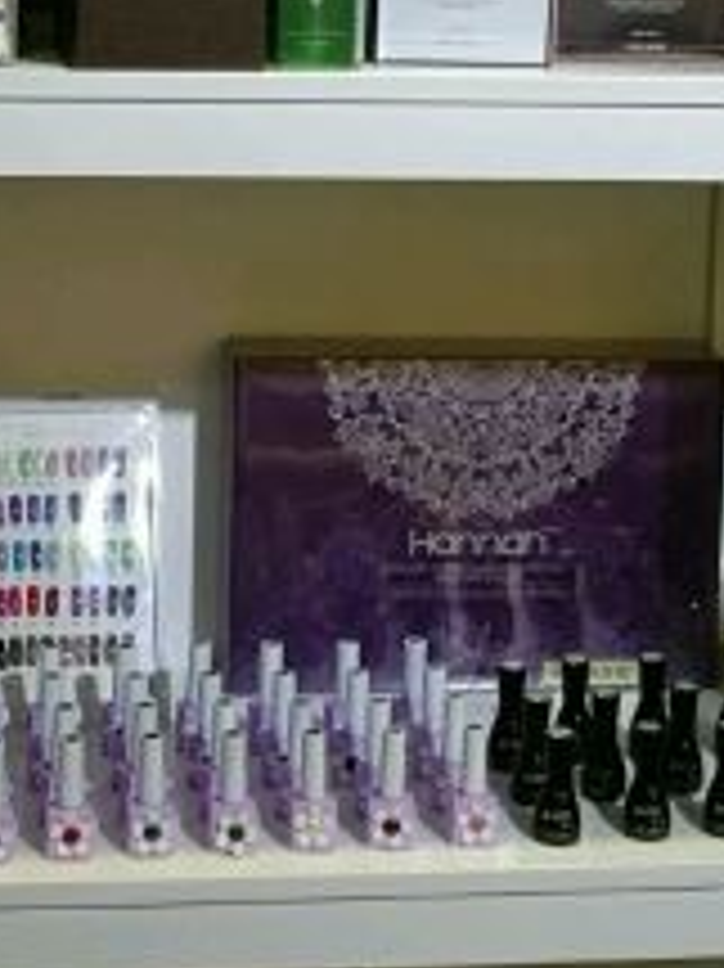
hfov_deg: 16.7
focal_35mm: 88
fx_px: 2456
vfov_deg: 21.6
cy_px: 36
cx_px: 209
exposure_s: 1/50
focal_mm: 4.5
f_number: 2.2
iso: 160
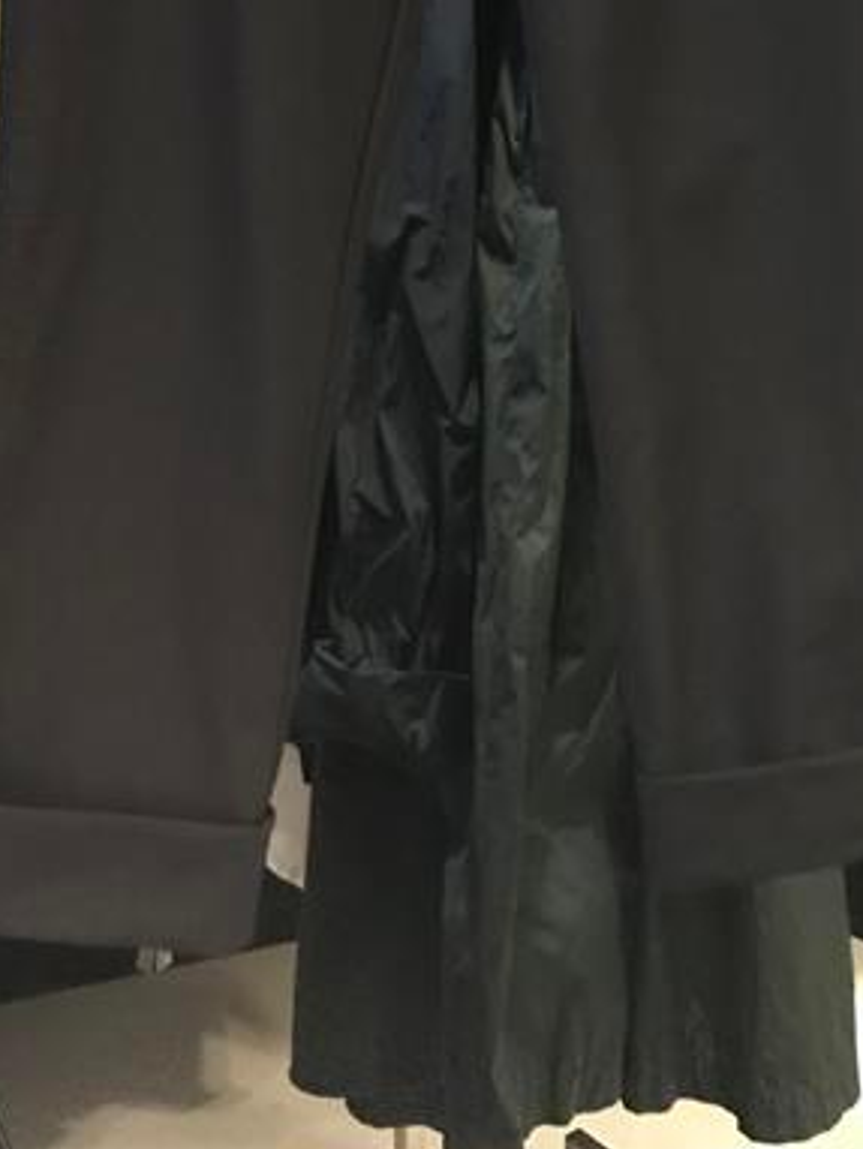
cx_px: 559
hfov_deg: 24.7
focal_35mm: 59
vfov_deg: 30.2
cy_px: -18
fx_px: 1959
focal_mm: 3.99
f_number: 1.8
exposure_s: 1/4
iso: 80
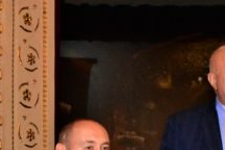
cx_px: 79
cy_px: 201
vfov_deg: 11.7
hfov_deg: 17.9
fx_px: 712
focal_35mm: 114
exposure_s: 1/200
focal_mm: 26
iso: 8000
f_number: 8
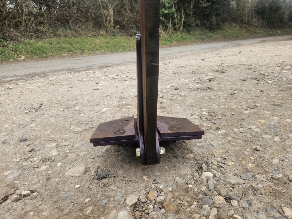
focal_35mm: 23
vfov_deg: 58.9
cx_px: 146
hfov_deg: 73.9
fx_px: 194
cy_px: 110
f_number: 1.8
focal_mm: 5.4
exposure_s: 1/180
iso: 40
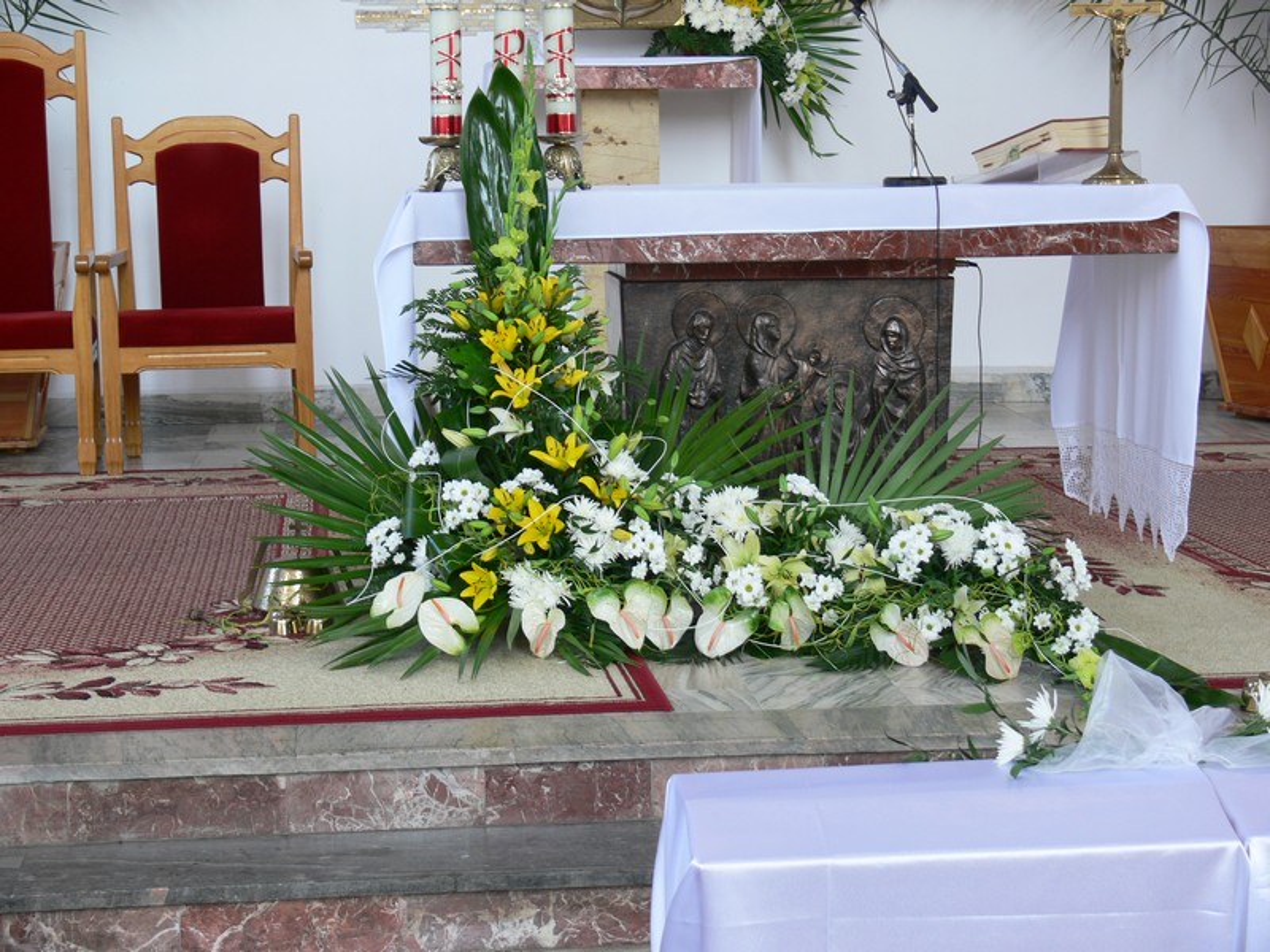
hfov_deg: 27.4
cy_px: 476
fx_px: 2605
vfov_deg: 20.7
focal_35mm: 71
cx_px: 635
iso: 80
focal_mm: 15.1
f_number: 3.2
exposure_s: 1/30
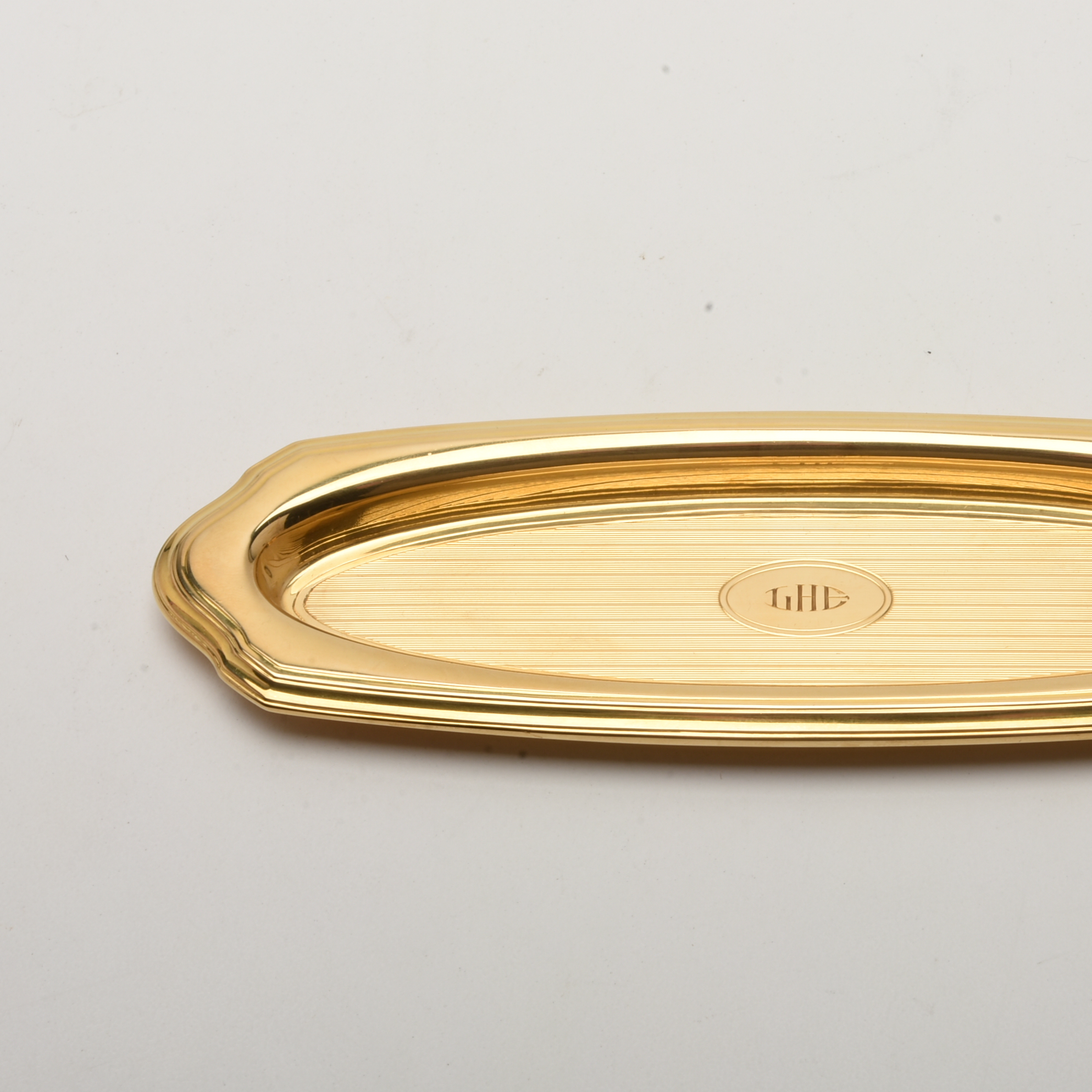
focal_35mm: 106
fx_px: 3770
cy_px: 546
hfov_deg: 16.4
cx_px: 802
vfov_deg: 16.5
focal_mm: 55
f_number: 22
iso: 100
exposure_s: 1/160
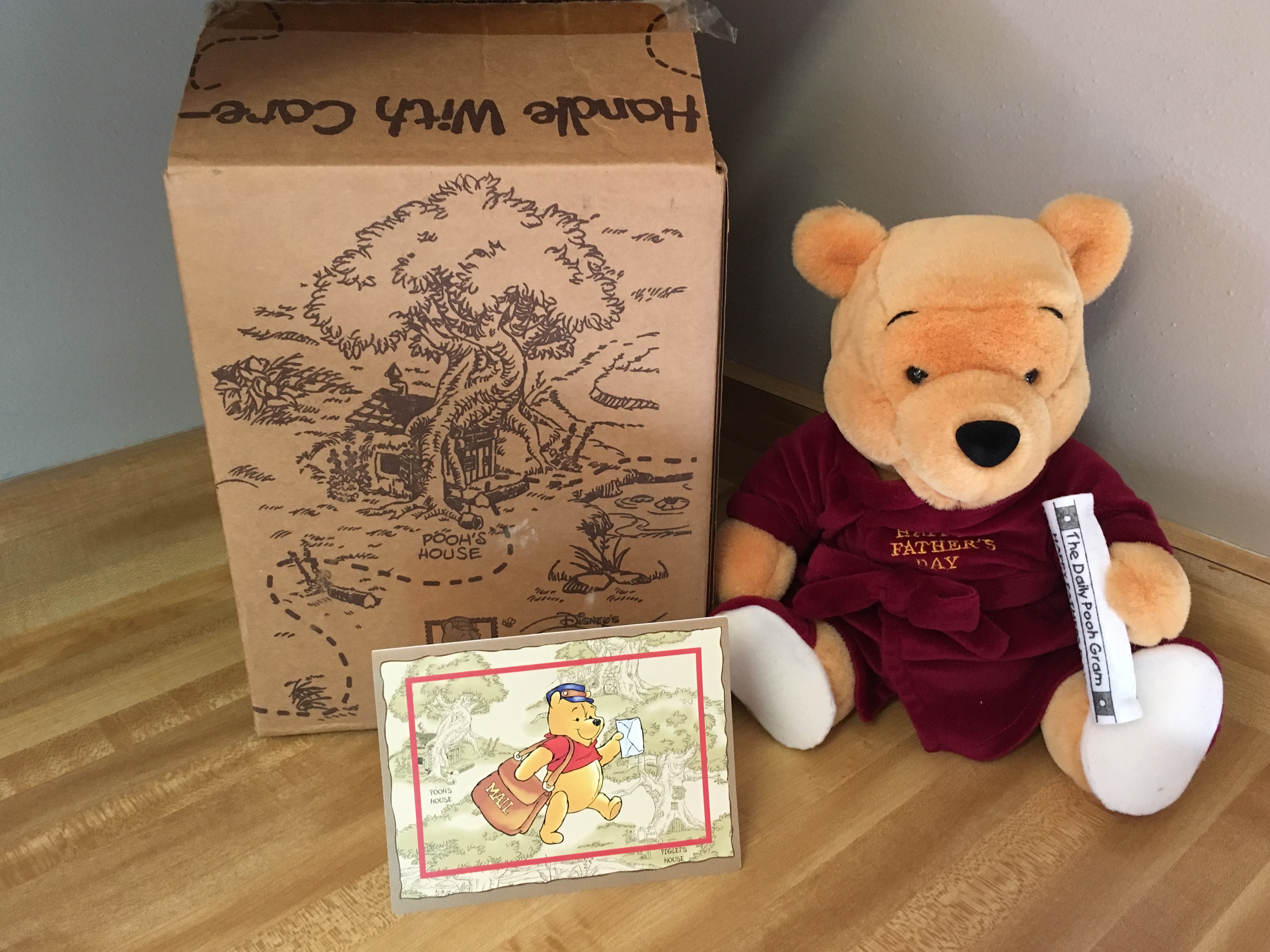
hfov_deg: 60.0
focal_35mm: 30
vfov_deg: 46.8
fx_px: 1101
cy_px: 461
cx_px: 650
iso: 160
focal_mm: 4.15
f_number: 2.2
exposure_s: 1/30
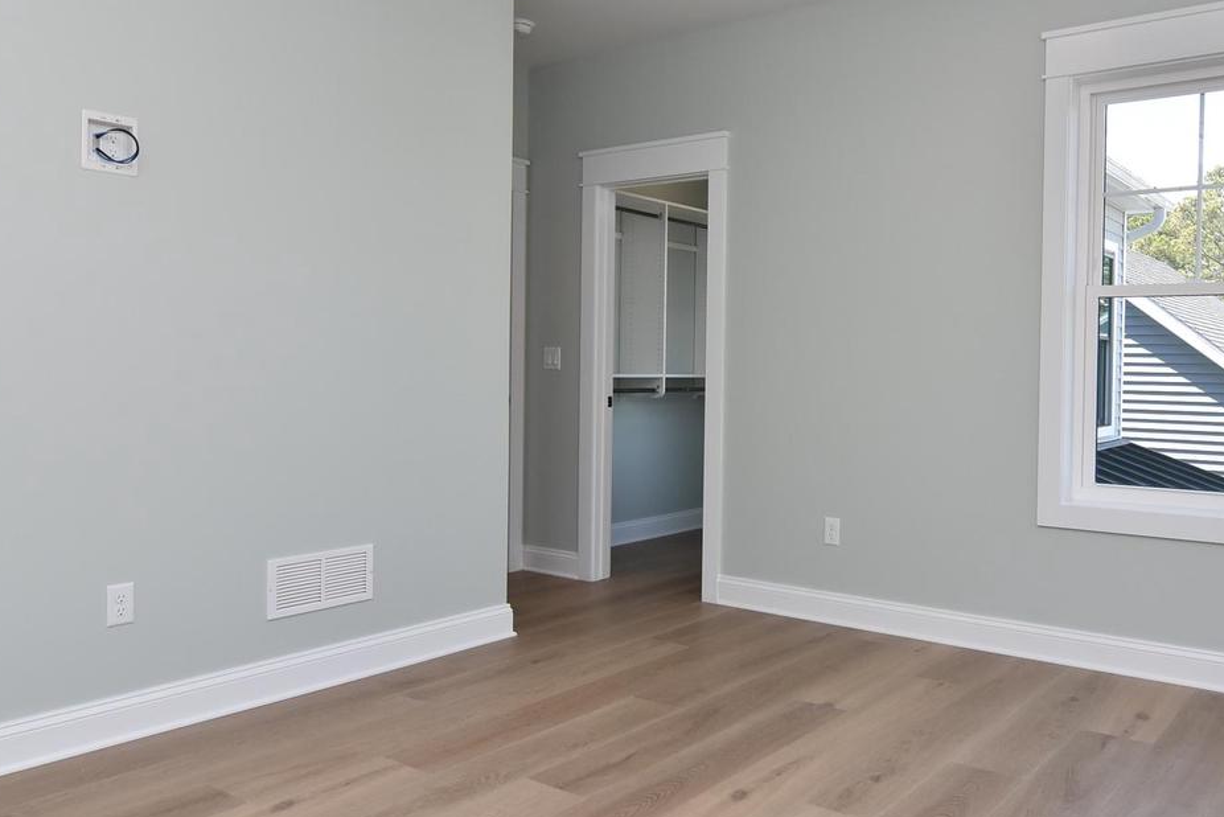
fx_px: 952
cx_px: 742
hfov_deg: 64.8
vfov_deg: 46.4
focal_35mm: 28
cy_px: 382
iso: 500
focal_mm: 12
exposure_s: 1/125
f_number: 10
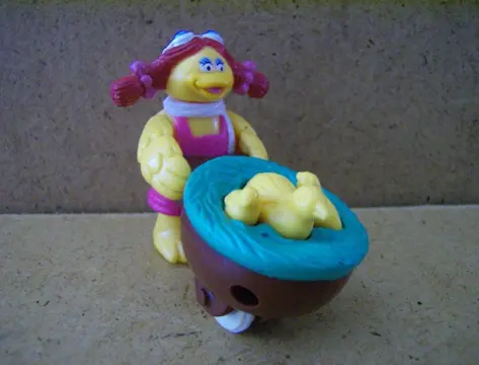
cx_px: 240
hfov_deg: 51.1
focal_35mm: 36
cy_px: 182
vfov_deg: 40.0
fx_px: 501
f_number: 2.8
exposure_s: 1/57.4
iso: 200
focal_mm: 6
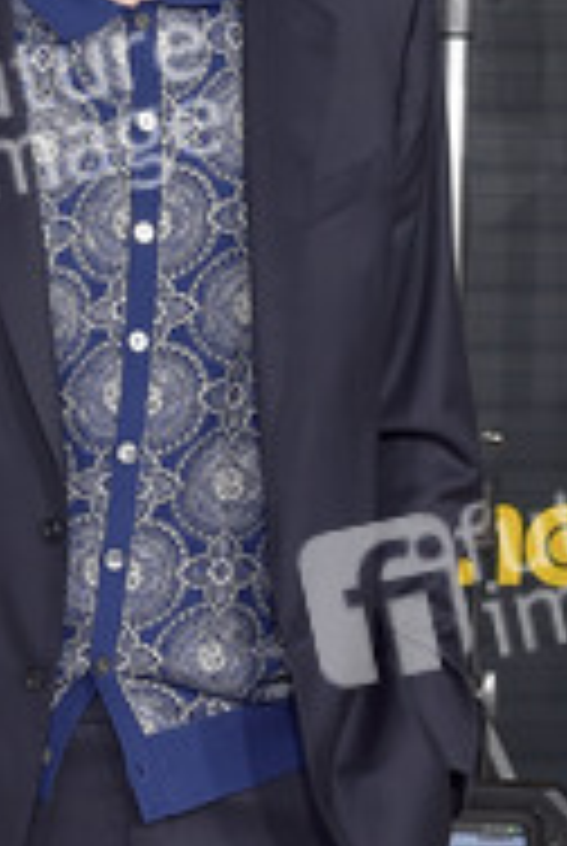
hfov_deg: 13.4
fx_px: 2401
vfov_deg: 20.0
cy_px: 356
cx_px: 124
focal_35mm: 102
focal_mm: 48
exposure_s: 1/250
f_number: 6.3
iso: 400
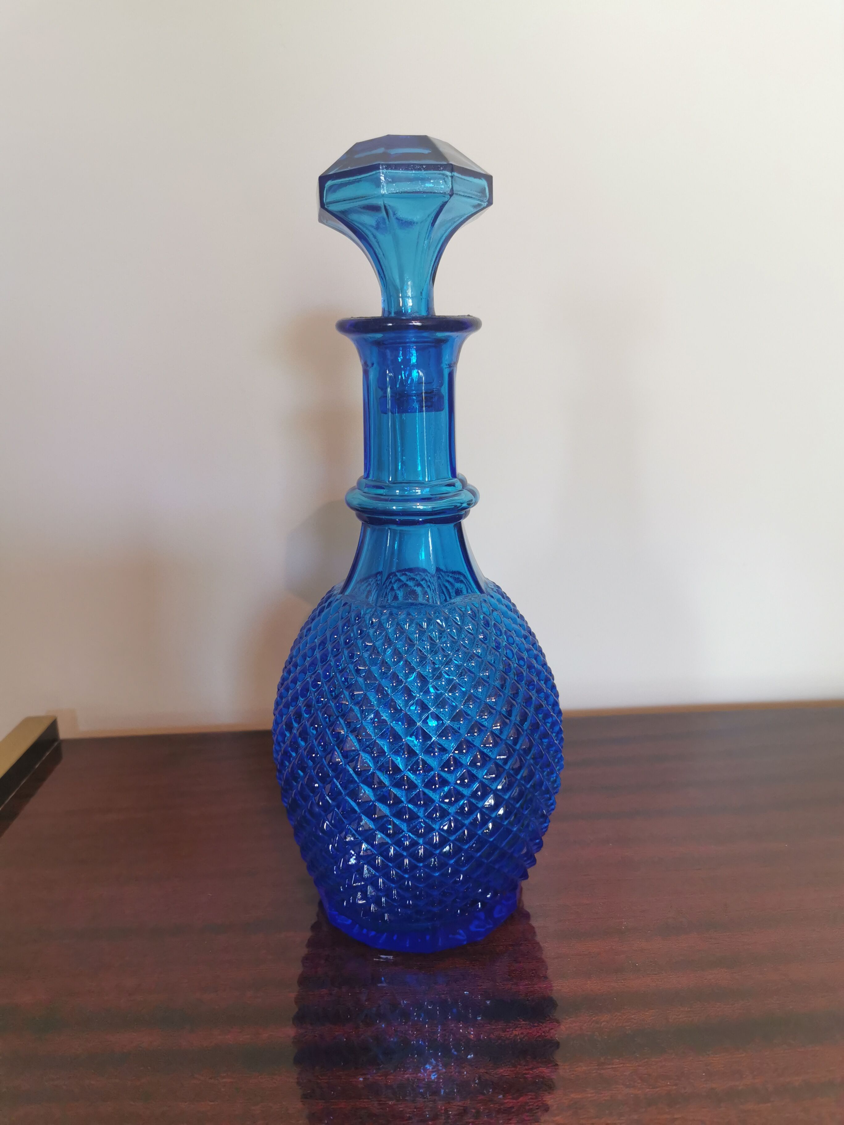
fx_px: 878
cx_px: 422
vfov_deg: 65.3
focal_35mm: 27
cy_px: 562
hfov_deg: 51.4
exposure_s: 1/50
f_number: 1.6
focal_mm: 5.56
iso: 160
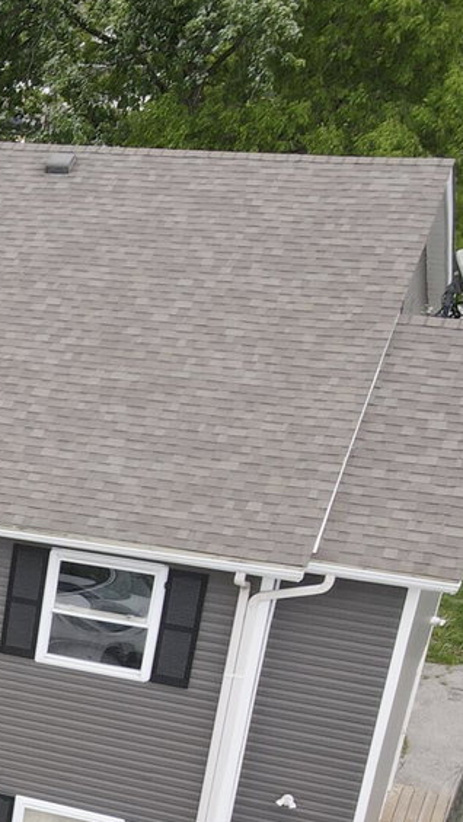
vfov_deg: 27.2
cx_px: -511
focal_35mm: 74
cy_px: 794
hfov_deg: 13.5
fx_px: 1614
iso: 100
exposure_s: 1/320
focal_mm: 4.5
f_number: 2.8
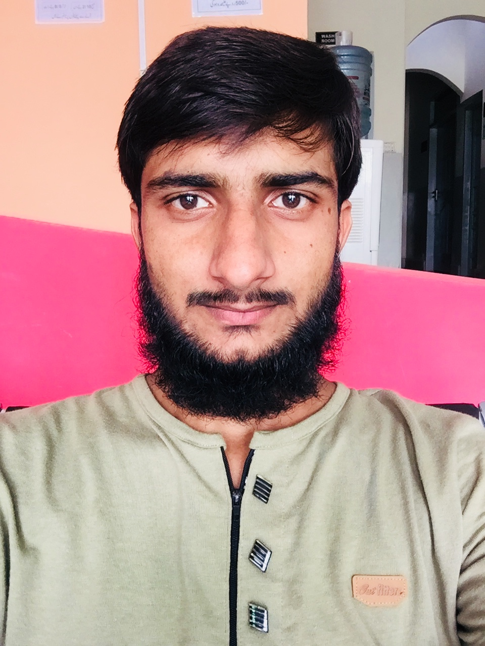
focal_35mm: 31
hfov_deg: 45.4
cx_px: 242
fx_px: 579
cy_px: 323
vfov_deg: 58.4
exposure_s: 1/33
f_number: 2.2
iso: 40
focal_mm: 2.65
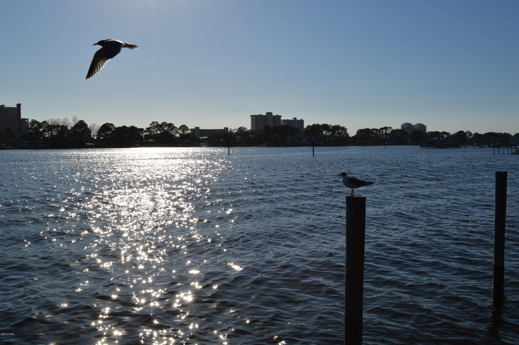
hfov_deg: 53.2
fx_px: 518
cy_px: 172
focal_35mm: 36
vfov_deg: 36.8
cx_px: 260
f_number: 13
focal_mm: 24
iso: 100
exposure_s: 1/640
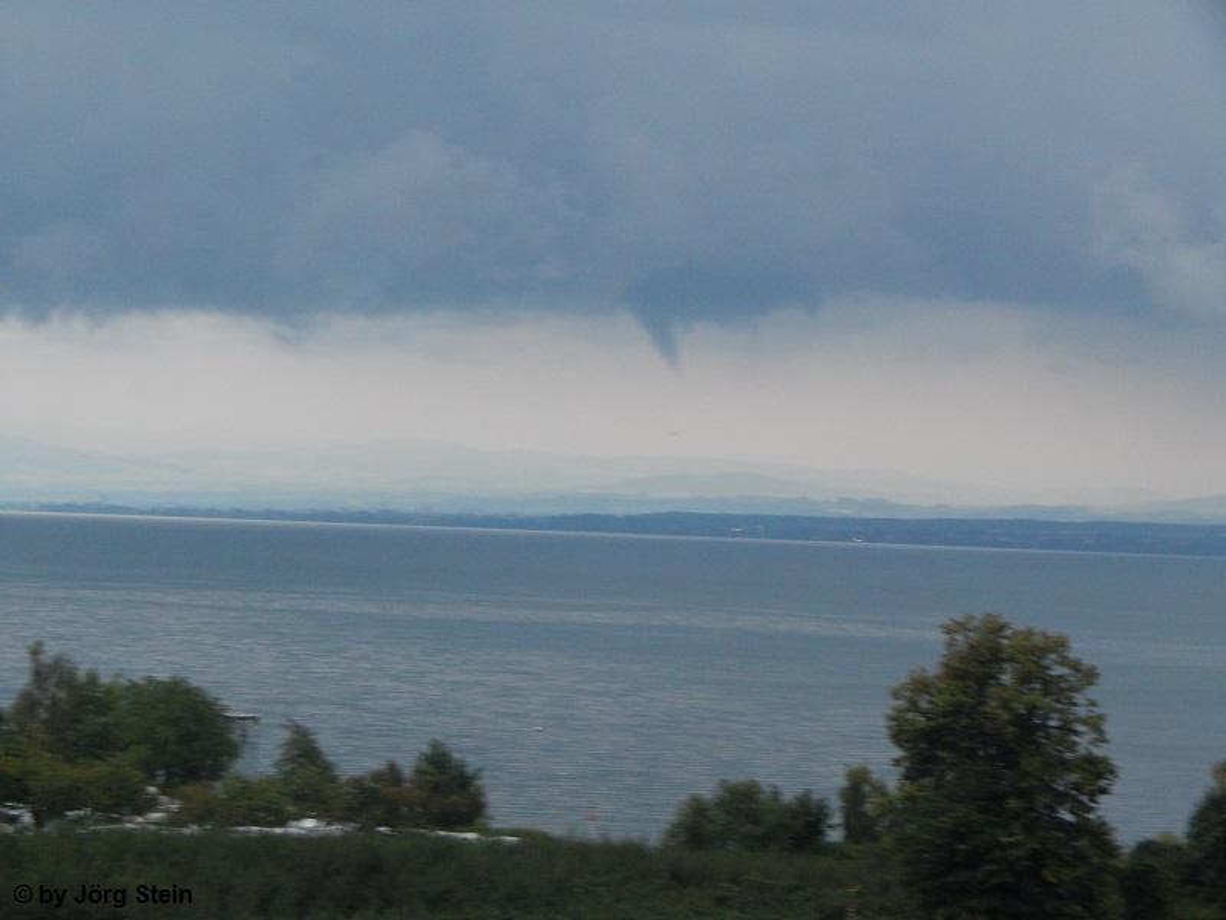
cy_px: 460
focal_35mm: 105
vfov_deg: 14.1
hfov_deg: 18.7
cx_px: 613
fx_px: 3719
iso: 400
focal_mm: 18.7
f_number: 4.5
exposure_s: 1/20
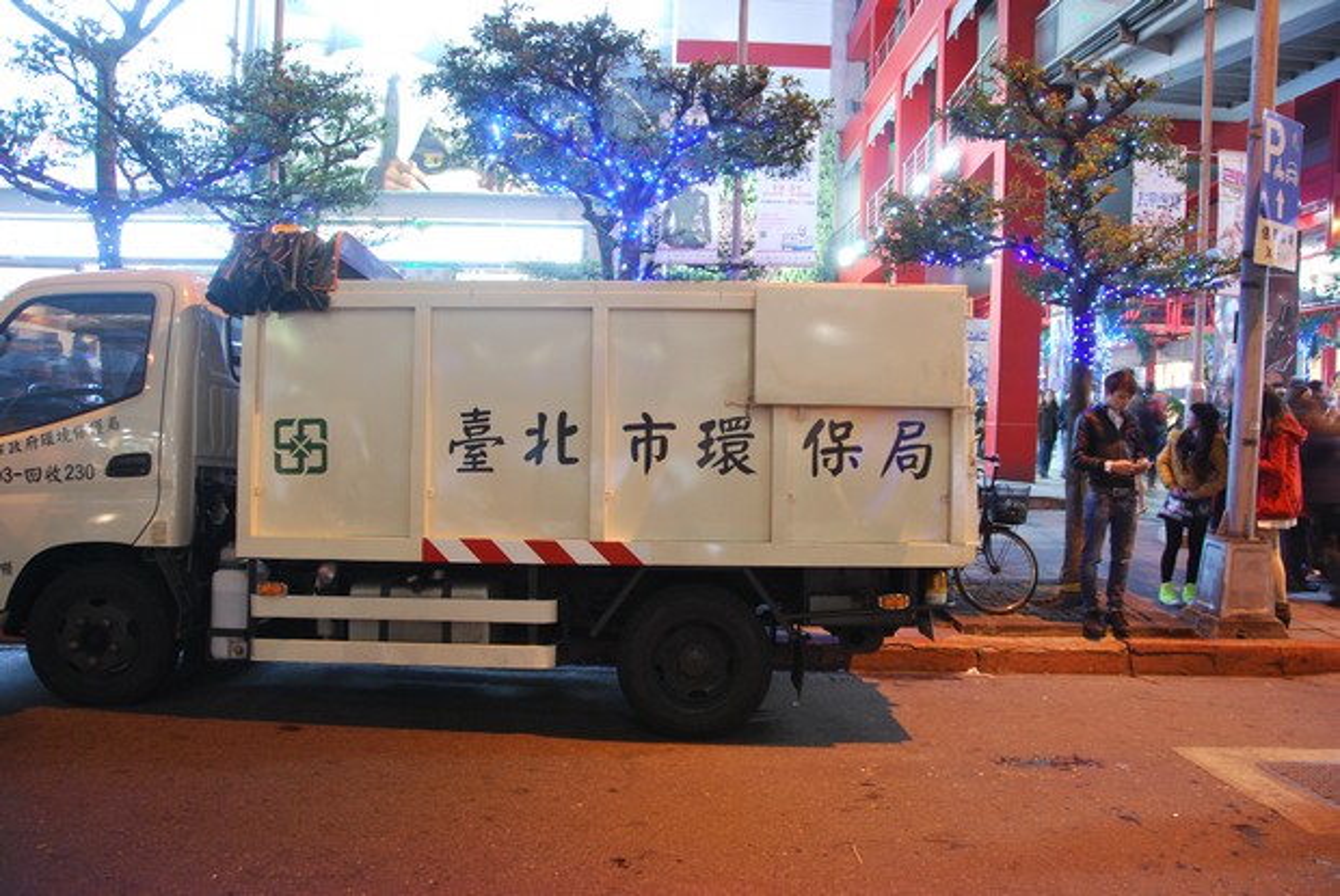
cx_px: 670
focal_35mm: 27
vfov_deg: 48.0
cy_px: 448
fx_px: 1006
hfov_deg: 67.3
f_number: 3.5
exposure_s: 1/3
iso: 400
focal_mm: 18
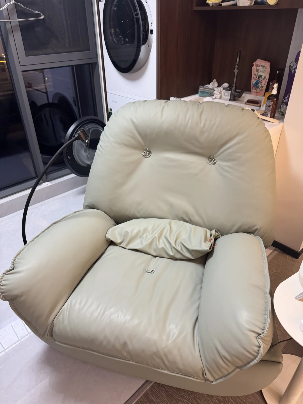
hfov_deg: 56.8
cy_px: 202
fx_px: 280
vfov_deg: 71.6
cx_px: 152
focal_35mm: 24
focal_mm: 6.76
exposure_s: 1/50
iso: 200
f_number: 1.78
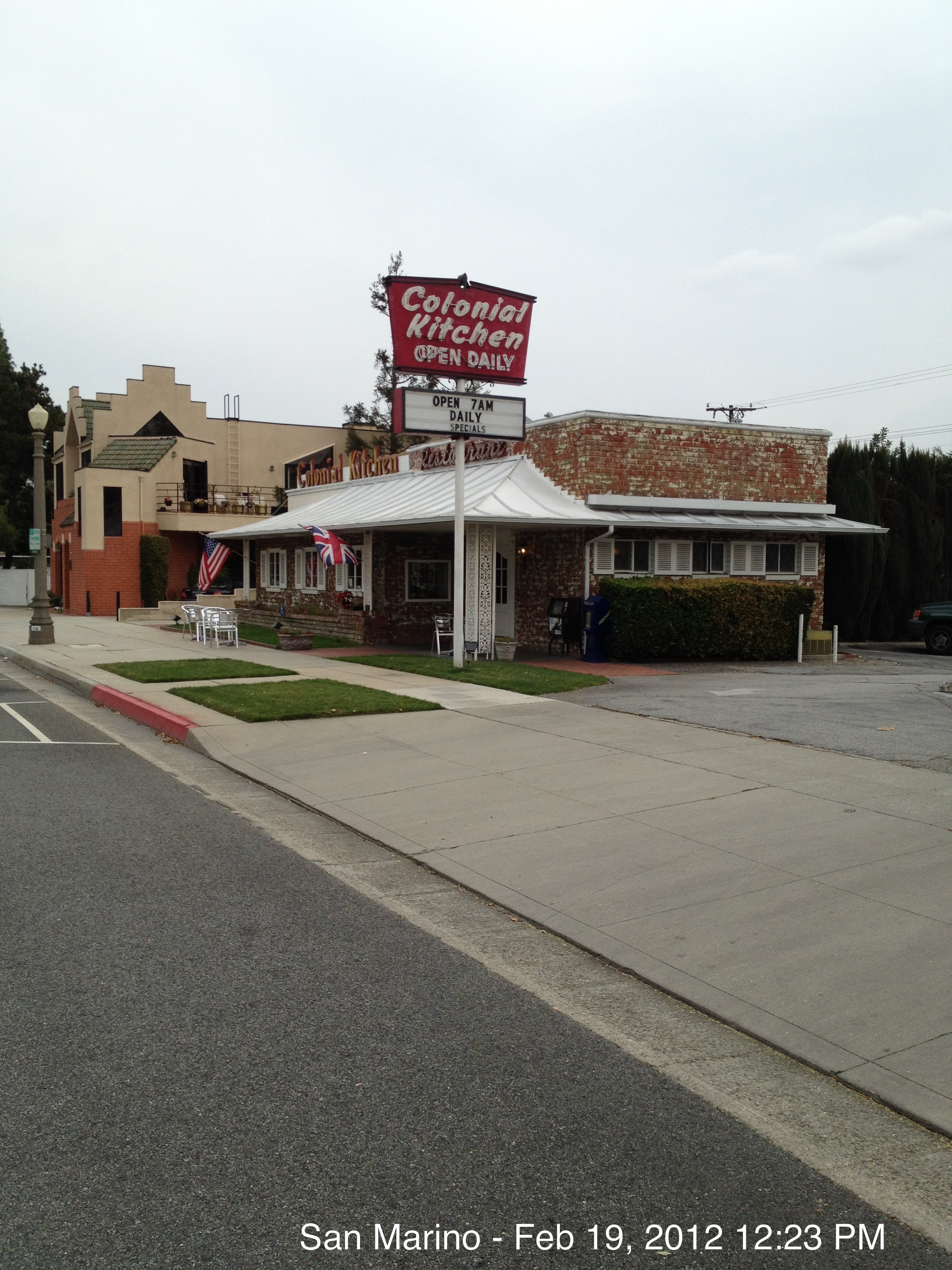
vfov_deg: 52.6
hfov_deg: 40.7
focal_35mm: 35
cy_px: 635
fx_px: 1283
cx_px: 476
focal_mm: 4.28
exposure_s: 1/1416
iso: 64
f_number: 2.4
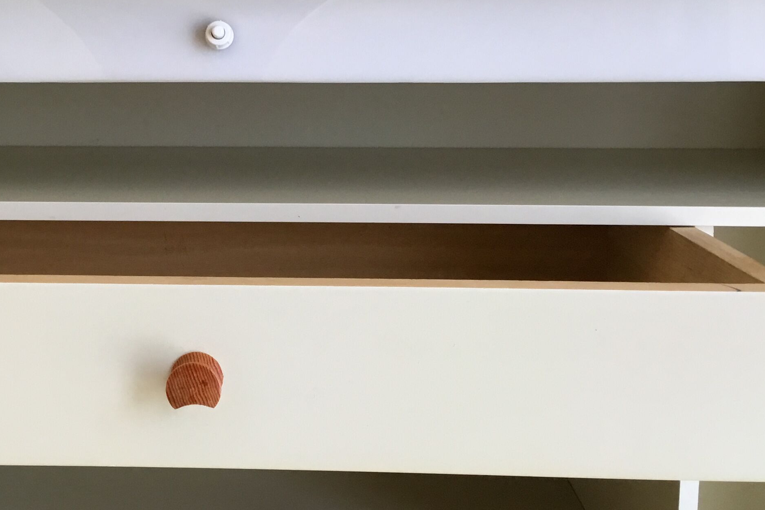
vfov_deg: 24.2
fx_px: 1190
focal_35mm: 56
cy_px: 215
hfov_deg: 35.1
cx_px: 228
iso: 50
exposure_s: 1/33
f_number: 2.4
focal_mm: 3.3
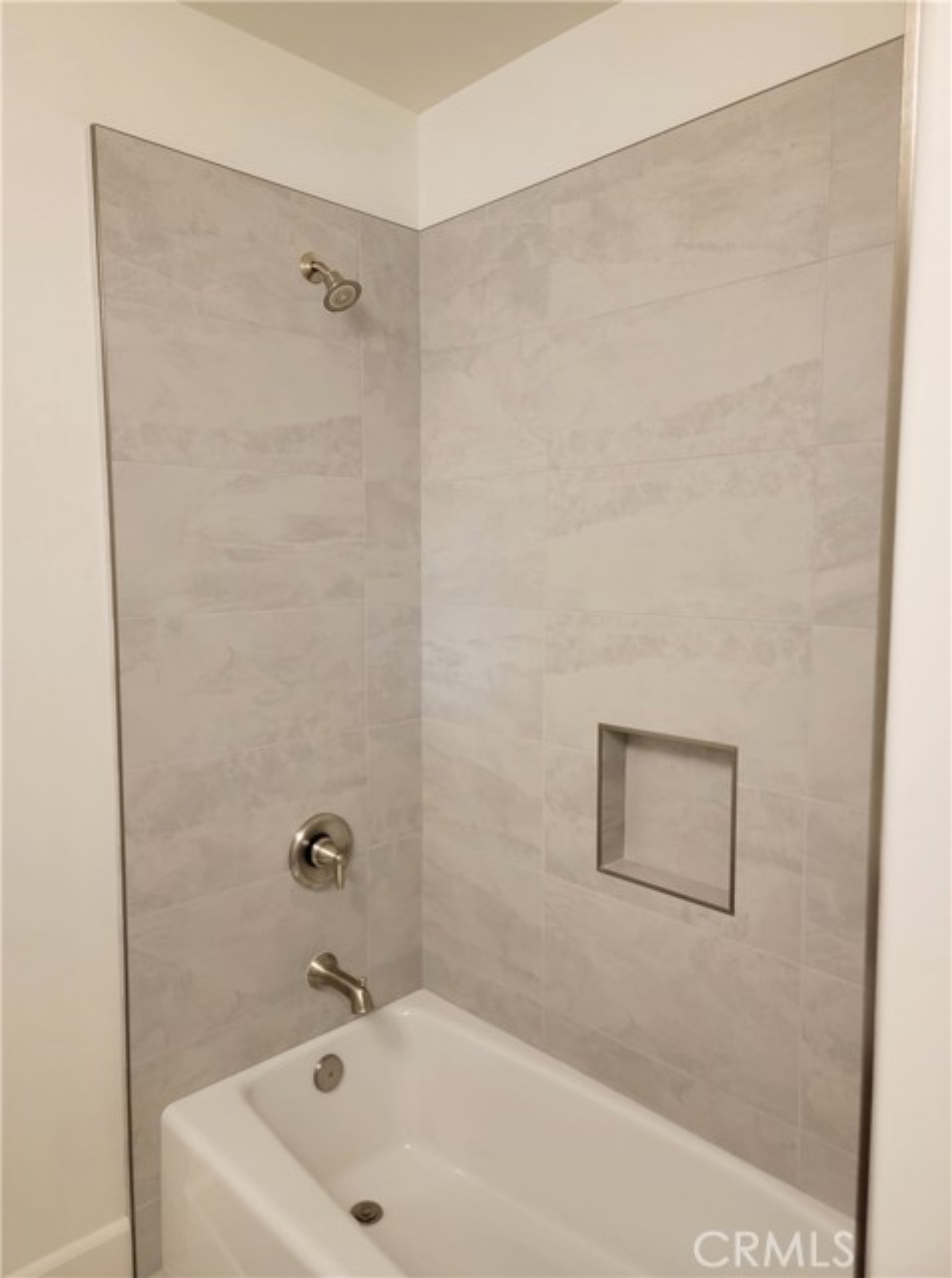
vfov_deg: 71.7
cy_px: 639
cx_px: 476
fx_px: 884
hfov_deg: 56.6
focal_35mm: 24
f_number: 1.8
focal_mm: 6.7
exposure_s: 1/120
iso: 320
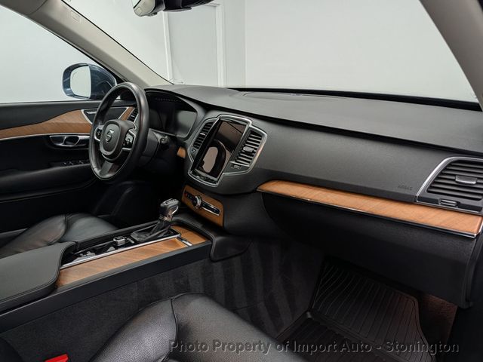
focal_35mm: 24
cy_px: 181
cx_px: 242
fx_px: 335
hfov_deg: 71.6
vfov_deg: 56.8
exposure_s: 1/60
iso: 26
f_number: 1.68
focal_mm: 6.9
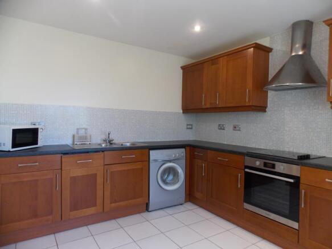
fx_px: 221
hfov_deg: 73.9
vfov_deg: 58.9
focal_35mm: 23
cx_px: 166
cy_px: 124
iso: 160
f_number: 3.1
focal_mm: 4
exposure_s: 1/30
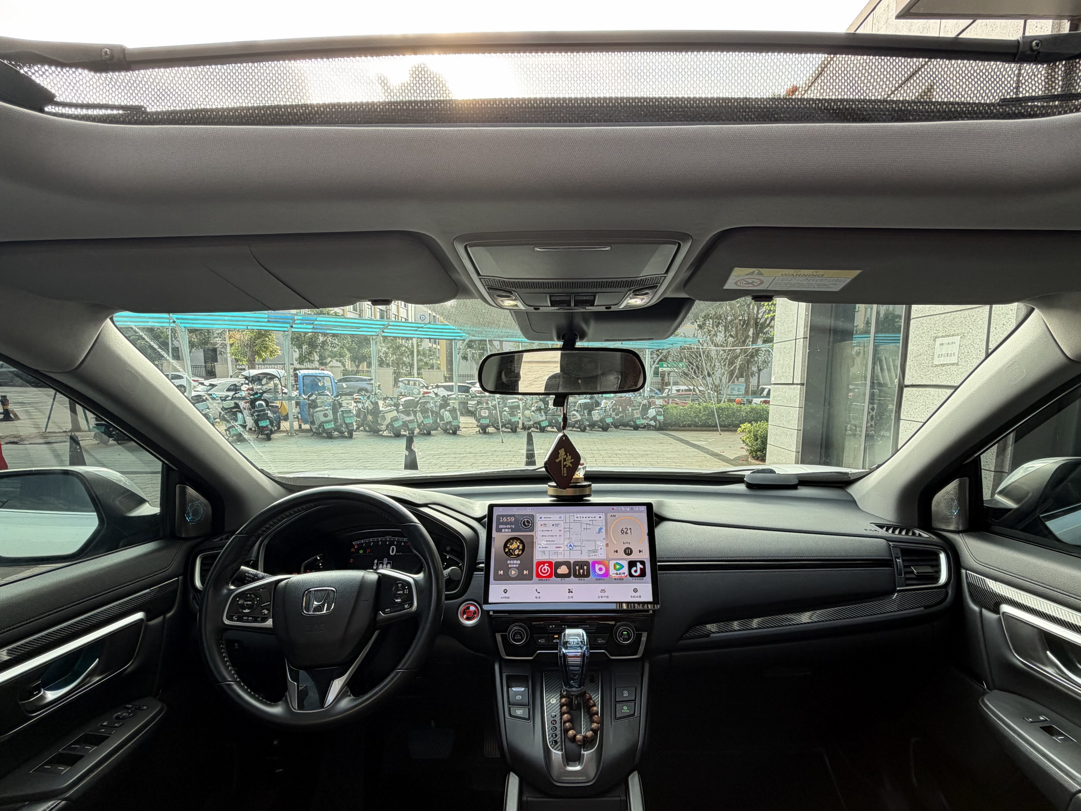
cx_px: 571
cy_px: 476
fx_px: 593
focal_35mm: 19
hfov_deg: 84.6
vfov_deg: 68.2
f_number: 2.2
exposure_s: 1/121
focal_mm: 2.22
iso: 50
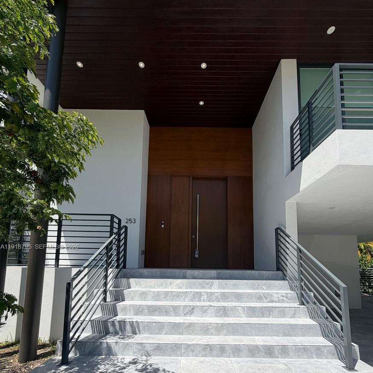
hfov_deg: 83.9
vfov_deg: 81.3
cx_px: 192
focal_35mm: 17
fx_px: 207
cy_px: 247
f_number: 2.2
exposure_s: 1/1033
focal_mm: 2.22
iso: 20
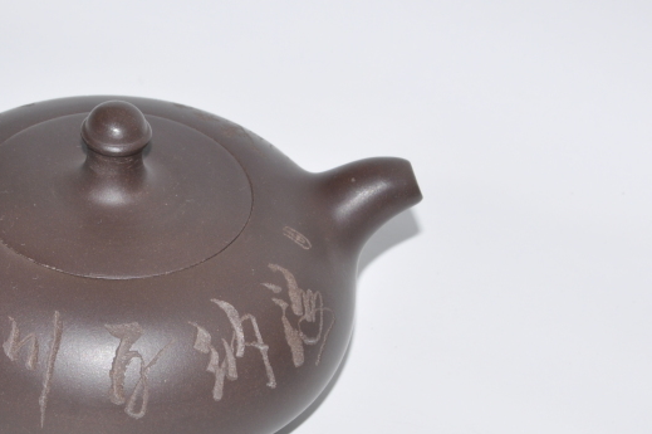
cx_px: 99
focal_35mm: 222
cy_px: 279
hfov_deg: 9.3
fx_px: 4017
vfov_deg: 6.2
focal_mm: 75
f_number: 20
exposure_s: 1/100
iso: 250
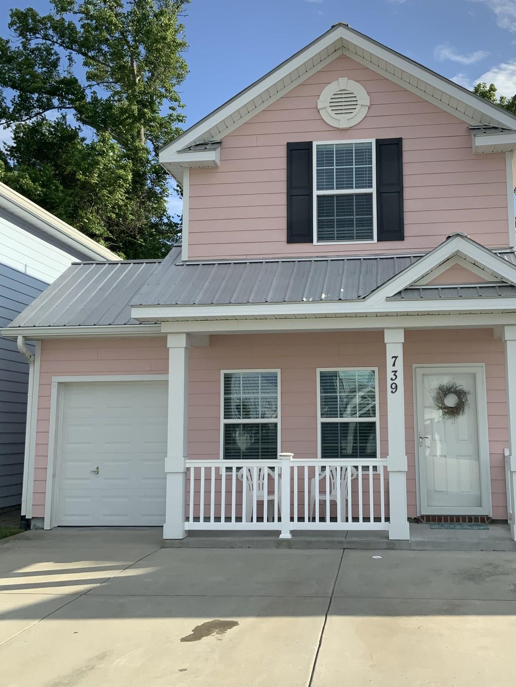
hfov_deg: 37.6
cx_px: 313
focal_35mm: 38
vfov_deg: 48.9
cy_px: 324
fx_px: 755
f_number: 1.8
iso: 16
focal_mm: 3
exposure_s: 1/1675
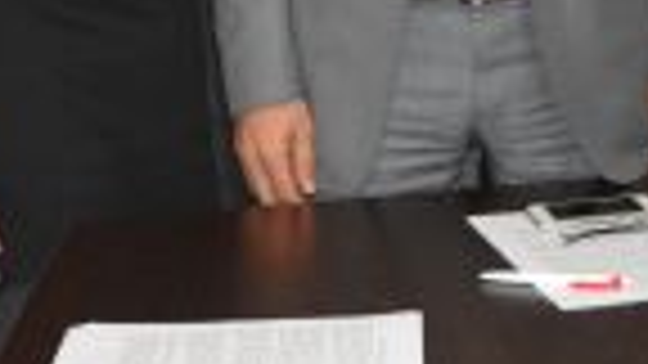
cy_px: -225
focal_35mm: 142
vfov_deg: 8.3
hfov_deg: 15.0
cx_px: 504
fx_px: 2440
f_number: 3.8
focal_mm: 26
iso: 3200
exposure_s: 1/60
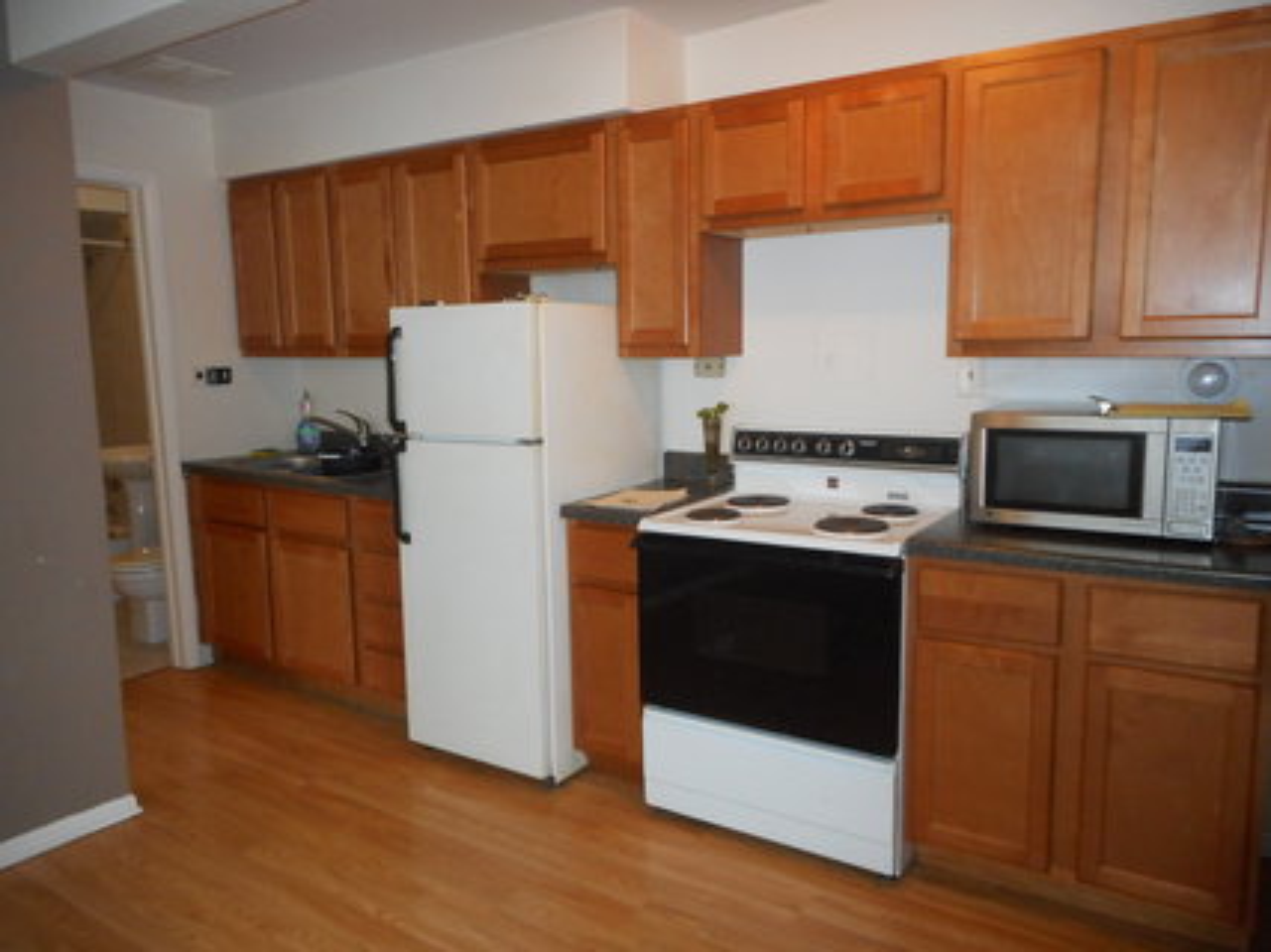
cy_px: 476
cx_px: 636
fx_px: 918
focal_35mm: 25
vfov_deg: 54.9
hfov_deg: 69.4
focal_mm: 4.5
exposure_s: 1/25
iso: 360
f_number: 3.7
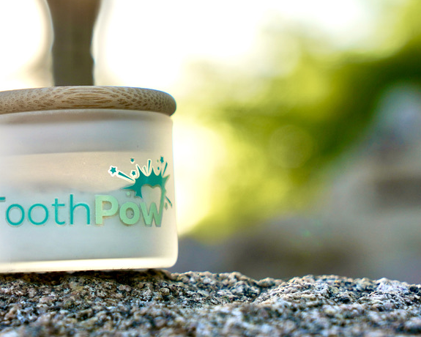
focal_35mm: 124
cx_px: 70
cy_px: 124
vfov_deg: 12.4
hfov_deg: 15.4
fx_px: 1545
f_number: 6.3
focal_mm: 70
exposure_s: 1/200
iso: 100
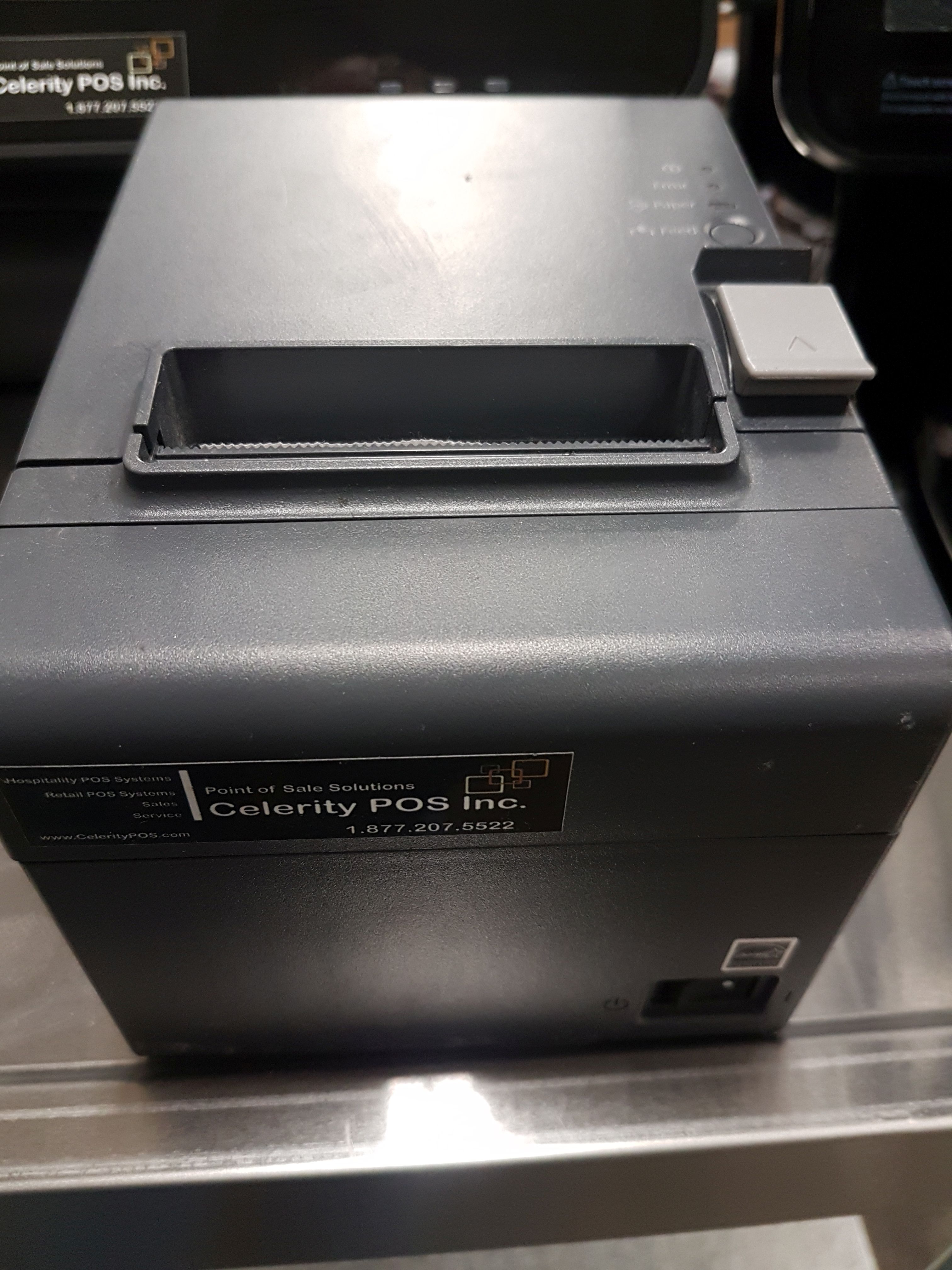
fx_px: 953
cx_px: 476
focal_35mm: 26
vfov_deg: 67.3
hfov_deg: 53.1
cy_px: 635
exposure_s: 1/40
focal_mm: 4.2
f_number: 1.7
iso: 200
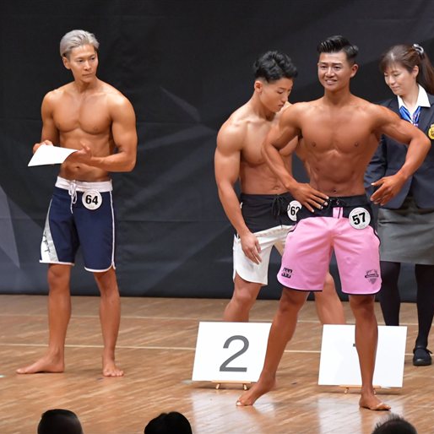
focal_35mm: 346
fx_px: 4908
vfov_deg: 5.1
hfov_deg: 5.1
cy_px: 217
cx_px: 286
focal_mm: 180
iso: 8000
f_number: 5.6
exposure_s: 1/400
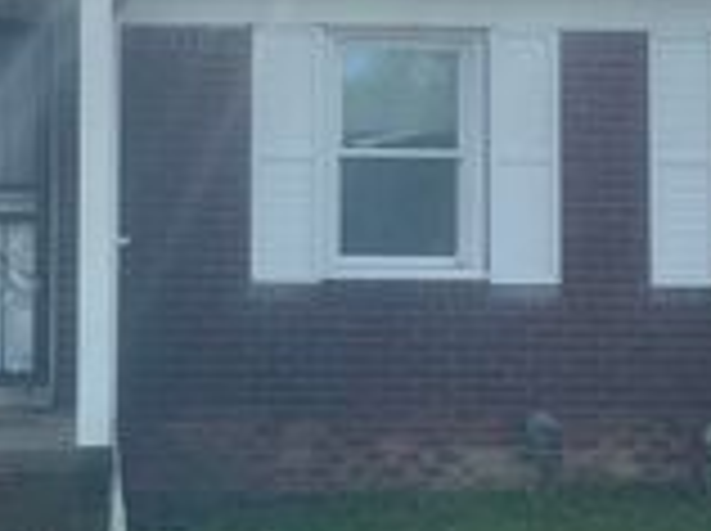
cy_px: 182
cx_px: 176
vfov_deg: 16.0
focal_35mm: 92
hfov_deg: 21.2
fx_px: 1887
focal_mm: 3
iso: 25
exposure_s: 1/1250
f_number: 1.8
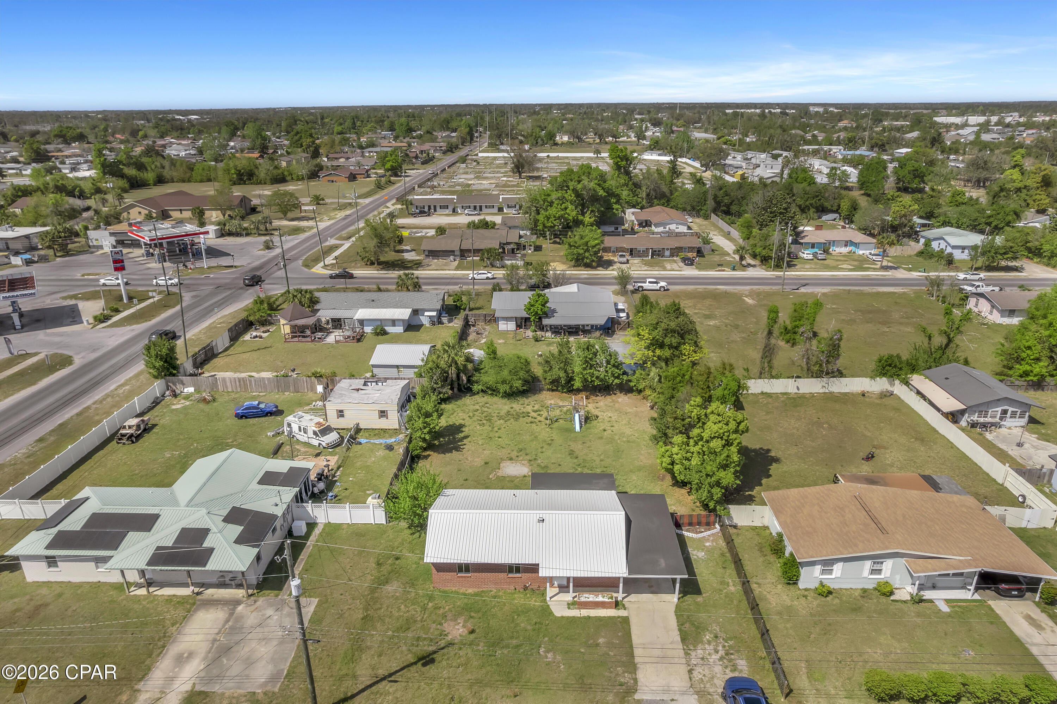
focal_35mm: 22
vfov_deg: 57.2
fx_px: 646
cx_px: 528
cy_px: 352
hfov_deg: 78.6
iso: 100
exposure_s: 1/4000
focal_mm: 8.38
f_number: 2.8
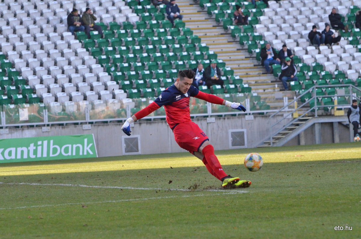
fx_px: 2177
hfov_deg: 9.5
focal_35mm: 218
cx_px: 180
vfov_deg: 6.3
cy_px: 120
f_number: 6.3
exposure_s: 1/2500
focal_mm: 145
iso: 3200
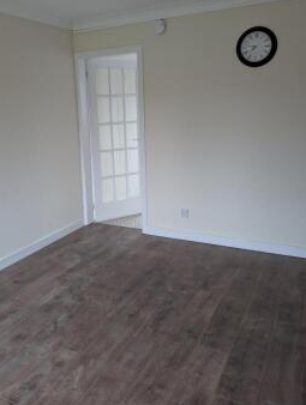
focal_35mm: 31
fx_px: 364
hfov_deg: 45.3
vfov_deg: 57.8
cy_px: 164
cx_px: 122
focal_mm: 6.9
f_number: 1.68
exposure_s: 1/31.4
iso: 349
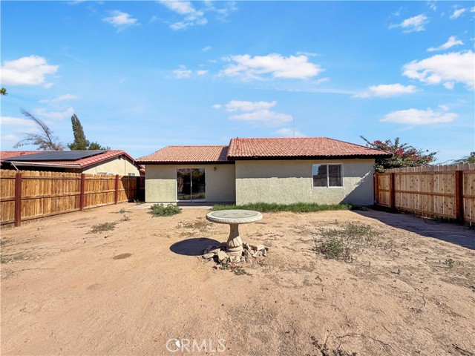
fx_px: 192
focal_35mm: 14
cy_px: 178
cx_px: 238
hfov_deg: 102.1
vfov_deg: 85.7
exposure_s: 1/1000
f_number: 2.2
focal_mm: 2.22
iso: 20
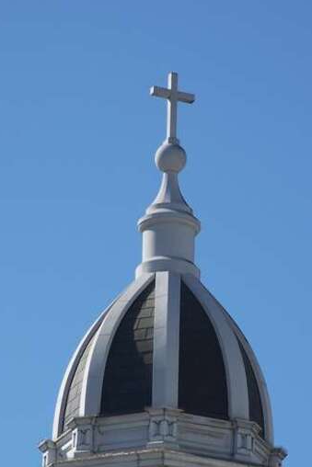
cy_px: 336
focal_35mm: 303
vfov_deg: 6.8
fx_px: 3936
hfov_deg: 4.5
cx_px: 153
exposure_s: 1/640
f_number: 4.4
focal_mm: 38.8
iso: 64
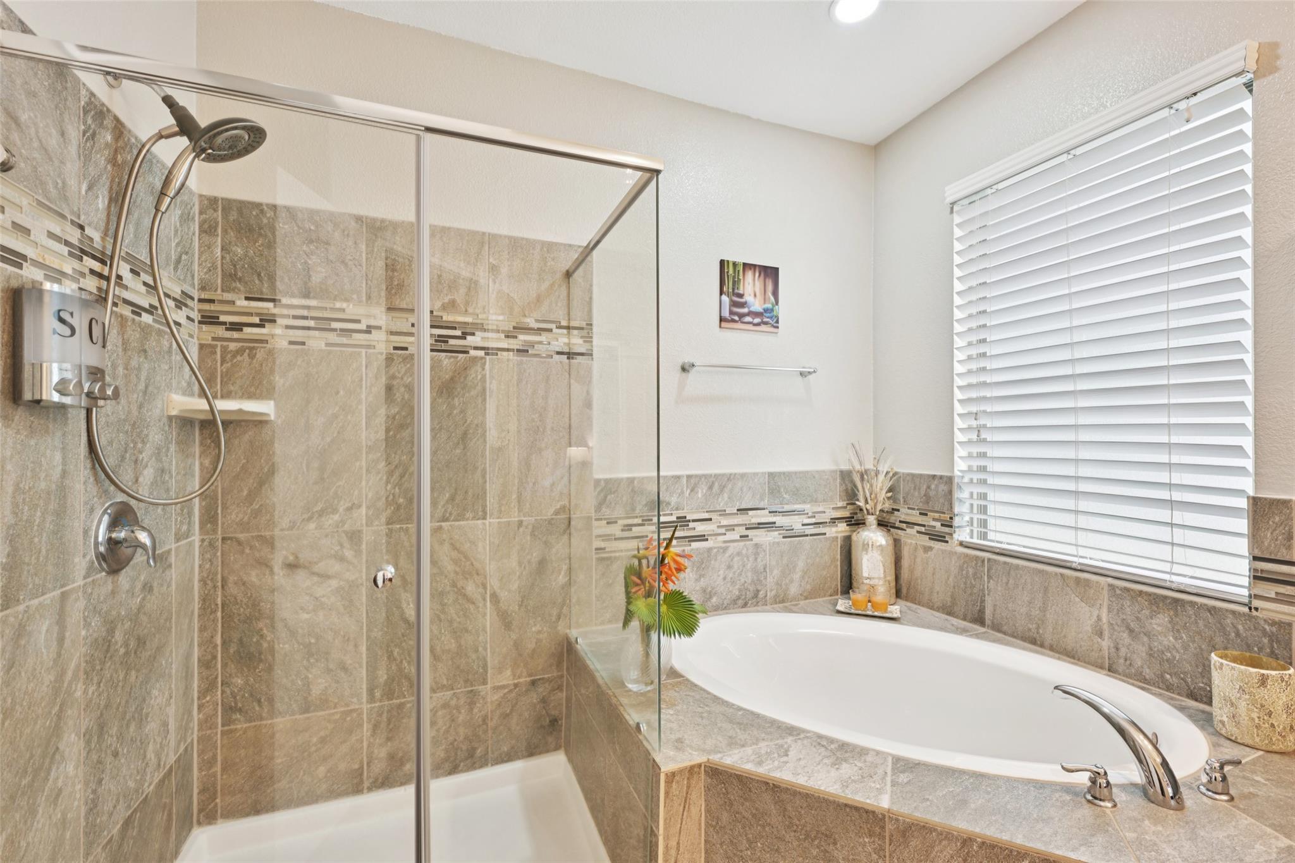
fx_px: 540
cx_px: 648
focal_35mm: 15
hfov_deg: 100.4
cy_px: 432
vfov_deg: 77.3
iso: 220
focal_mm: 15
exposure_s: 1/15
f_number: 6.7
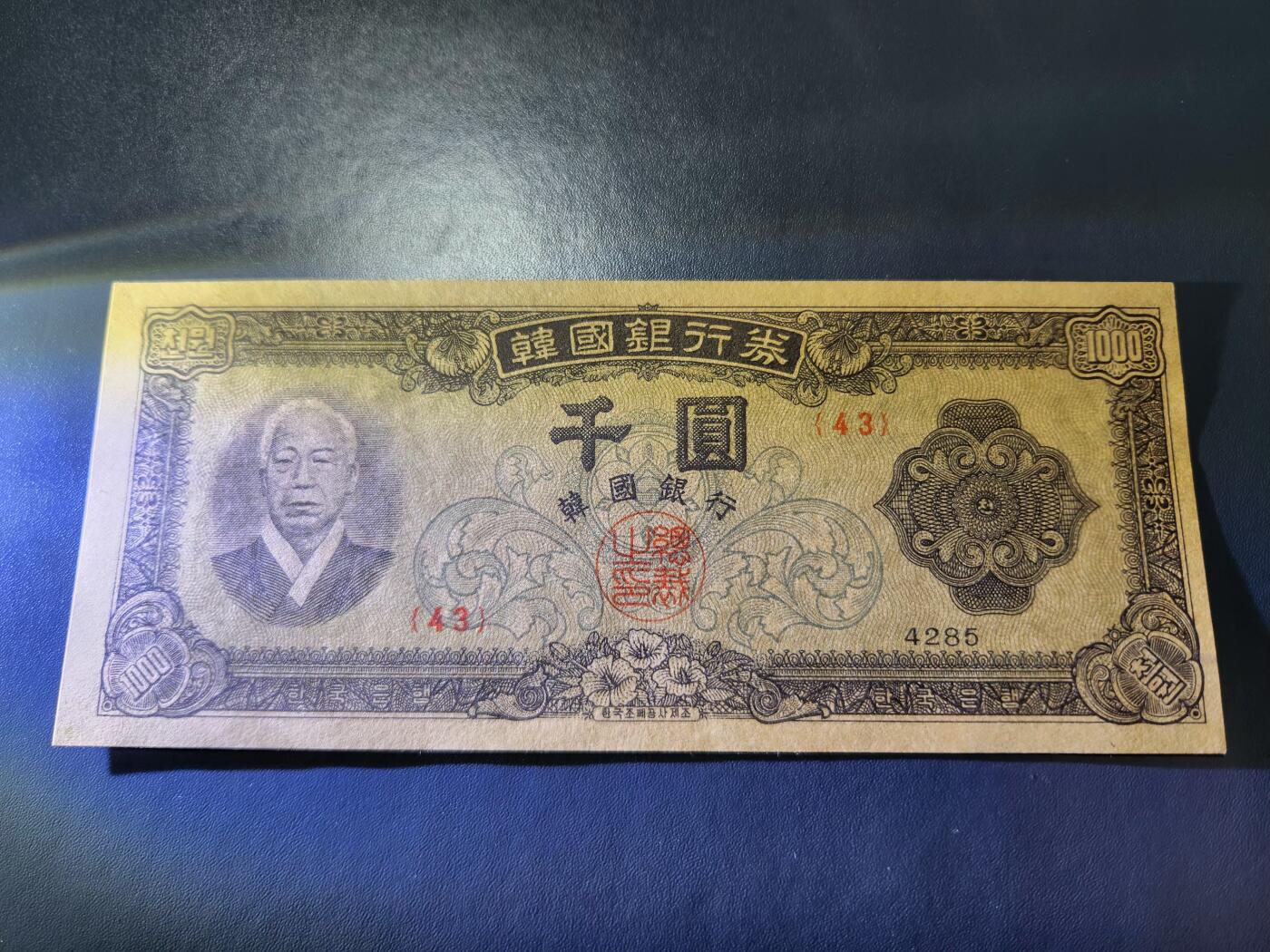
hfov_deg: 73.9
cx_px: 635
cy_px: 476
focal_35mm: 23
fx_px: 844
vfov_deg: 58.9
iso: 80
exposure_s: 1/56.5
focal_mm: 5.4
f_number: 1.8
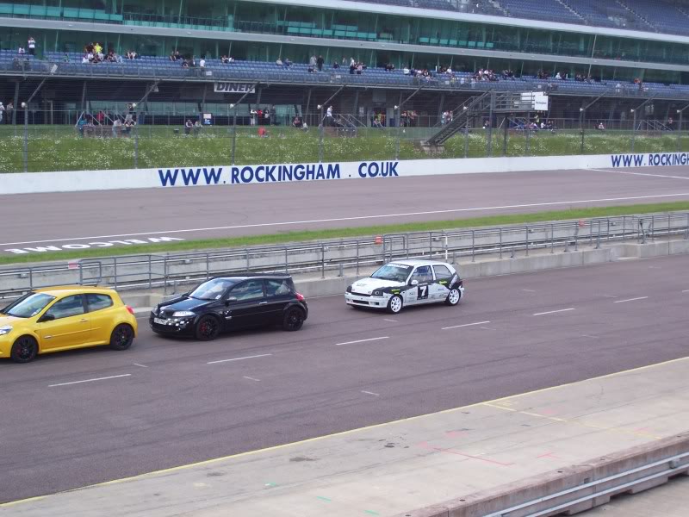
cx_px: 344
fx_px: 1294
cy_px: 258
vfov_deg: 22.6
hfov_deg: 29.8
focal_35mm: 65
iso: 80
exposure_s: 1/331
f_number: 3.6
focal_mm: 10.8
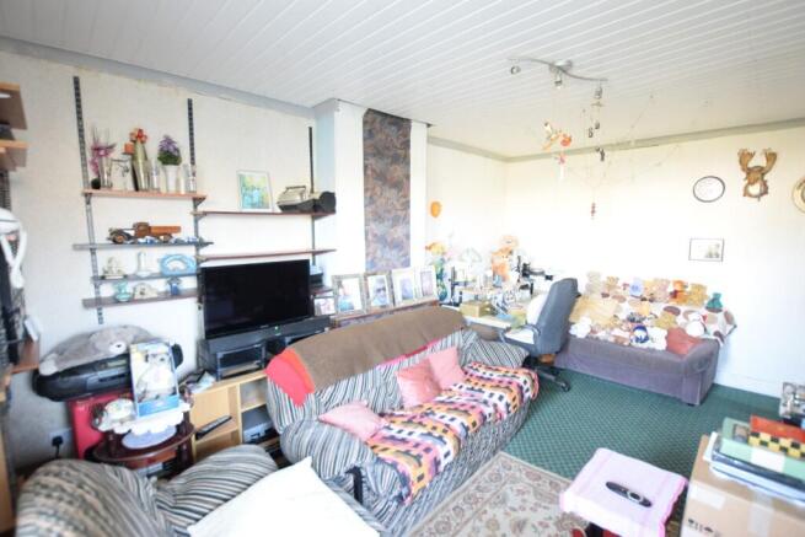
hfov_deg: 95.0
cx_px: 402
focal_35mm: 16
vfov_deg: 72.1
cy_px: 268
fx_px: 369
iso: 1600
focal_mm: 11
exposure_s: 1/13
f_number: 3.5
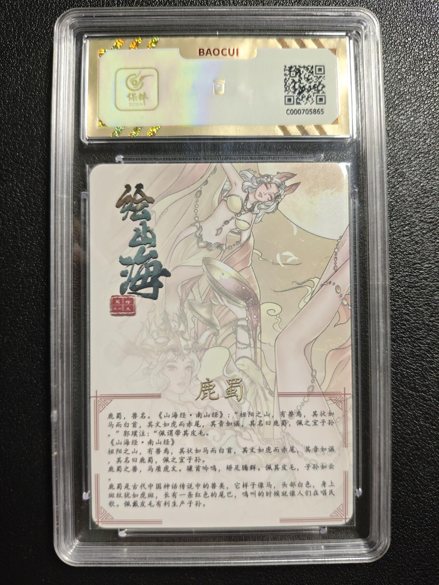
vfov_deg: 67.3
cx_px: 220
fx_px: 440
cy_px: 292
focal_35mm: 26
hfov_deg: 53.1
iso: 320
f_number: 1.5
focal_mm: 4.94
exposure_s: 1/100
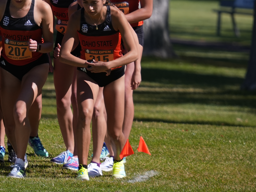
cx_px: -44
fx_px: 8619
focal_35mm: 1165
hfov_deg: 1.7
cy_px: 6
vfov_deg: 1.3
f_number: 8
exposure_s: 1/1000
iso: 320
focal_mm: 473.2
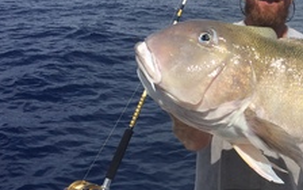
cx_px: 262
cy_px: 80
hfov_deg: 35.1
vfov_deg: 23.5
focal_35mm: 55
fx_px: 454
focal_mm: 4.15
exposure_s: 1/4566
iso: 32
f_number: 2.2
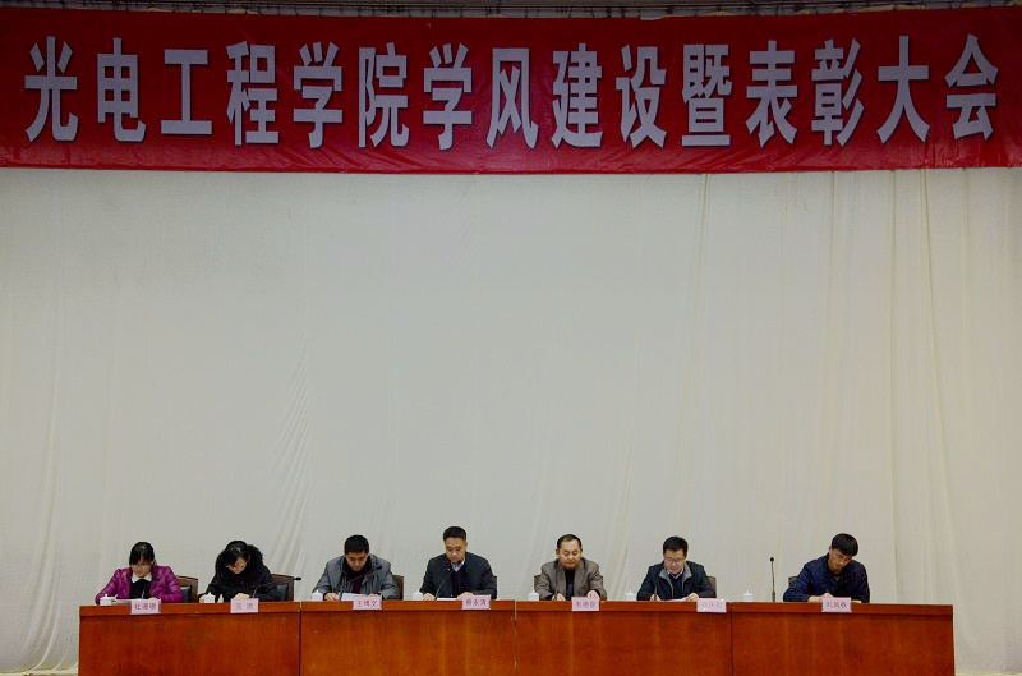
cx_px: 511
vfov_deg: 18.1
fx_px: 2124
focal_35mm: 75
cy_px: 338
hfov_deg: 27.1
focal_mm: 50
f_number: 5.6
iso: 800
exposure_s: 1/40
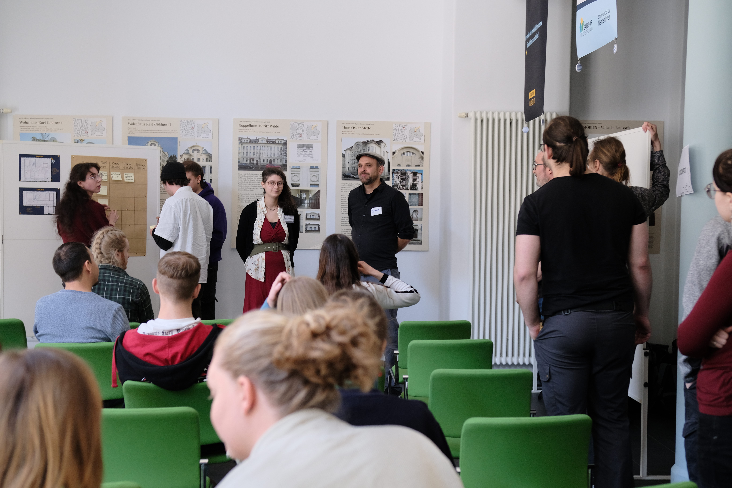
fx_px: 1017
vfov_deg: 27.0
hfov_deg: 39.6
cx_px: 366
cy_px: 244
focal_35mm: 50
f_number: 2.8
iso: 800
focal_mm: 33
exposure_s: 1/60
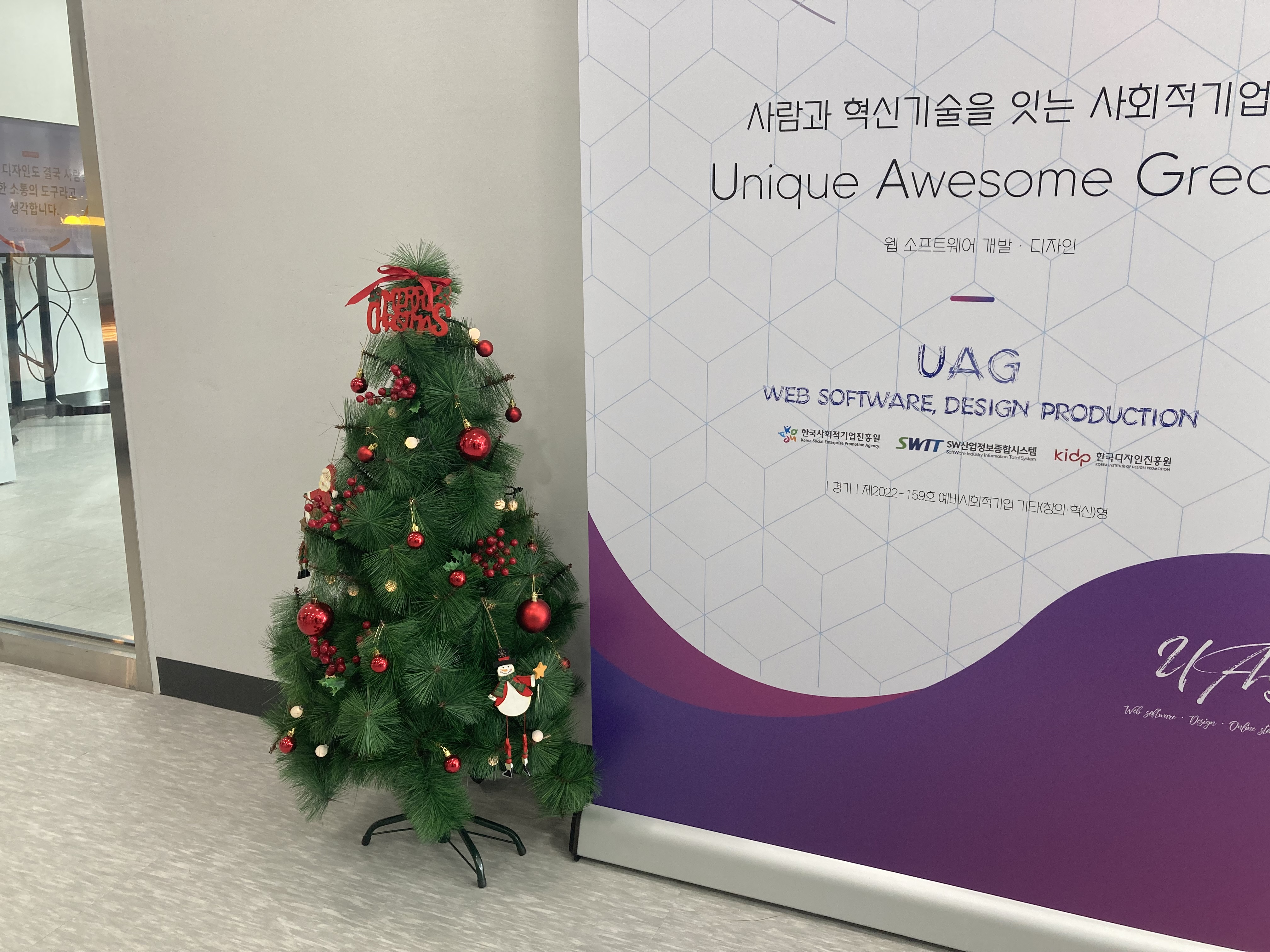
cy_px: 476
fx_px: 1027
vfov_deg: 49.7
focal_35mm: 28
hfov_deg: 63.4
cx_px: 635
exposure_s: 1/60
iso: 64
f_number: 1.8
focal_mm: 3.99
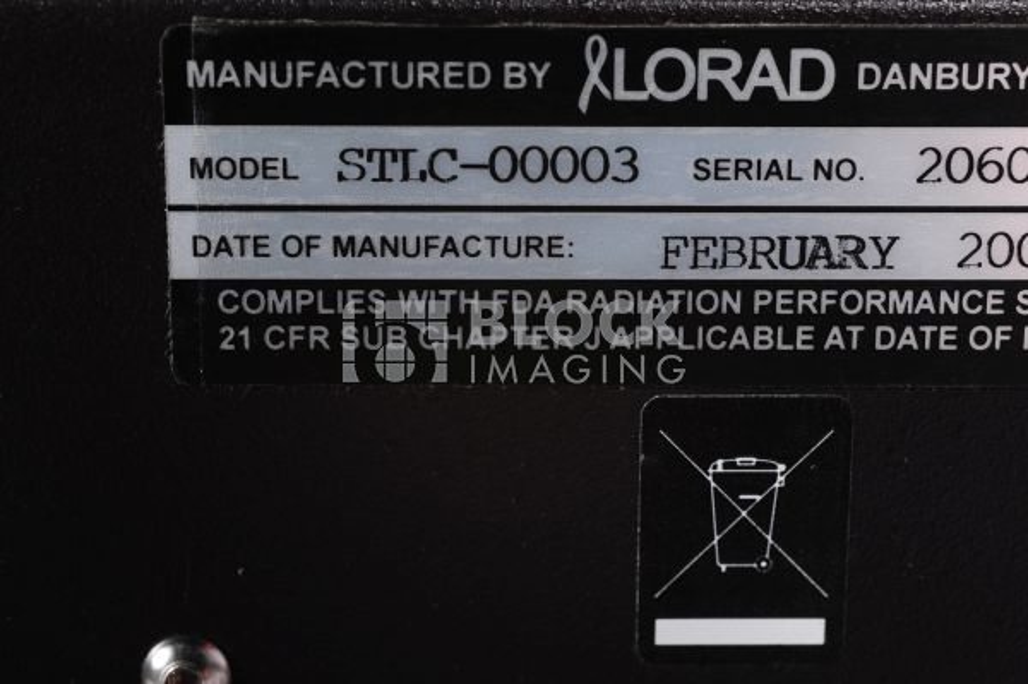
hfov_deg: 39.6
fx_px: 1427
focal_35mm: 50
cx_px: 514
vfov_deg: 26.9
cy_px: 342
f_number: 10
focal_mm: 50
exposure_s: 1/160
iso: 320
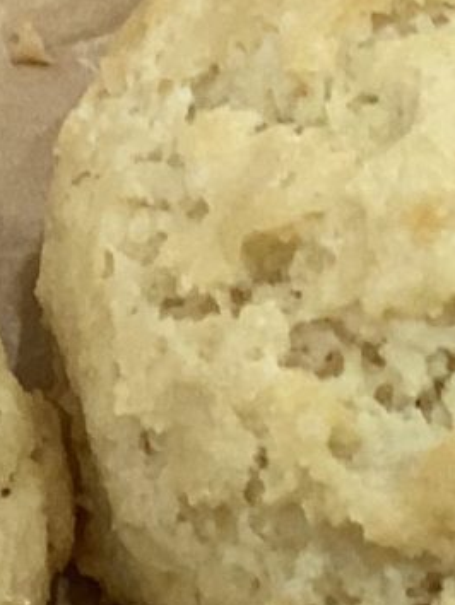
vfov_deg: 5.2
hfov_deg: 3.8
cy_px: -588
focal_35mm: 376
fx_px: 6582
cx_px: -913
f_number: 2.4
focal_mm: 6
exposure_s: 1/60
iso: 80
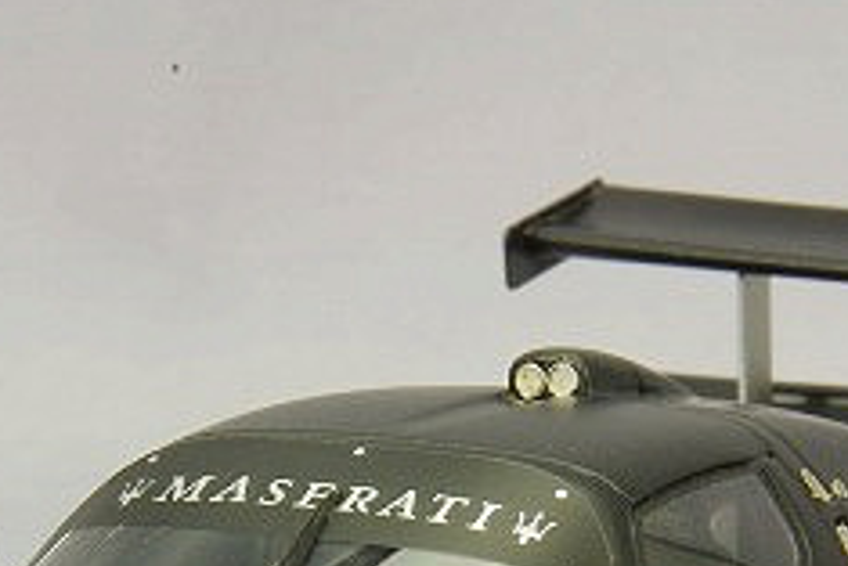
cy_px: 748
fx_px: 7189
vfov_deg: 4.5
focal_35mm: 305
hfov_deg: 6.8
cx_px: 379
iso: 400
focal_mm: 75
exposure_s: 1
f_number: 32
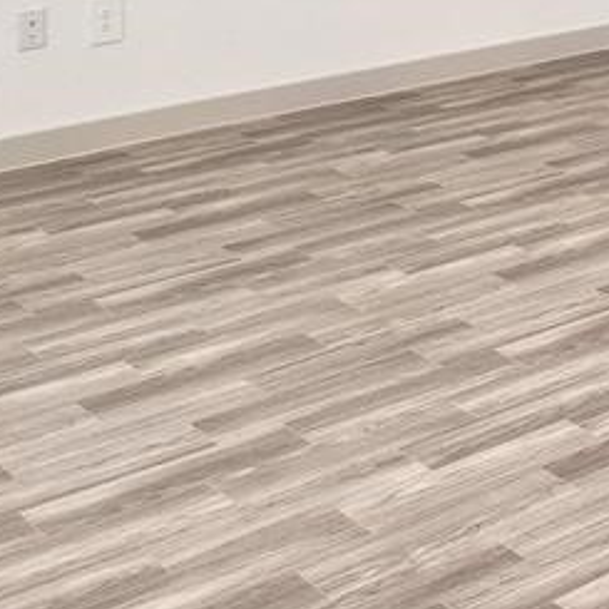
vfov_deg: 18.1
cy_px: -308
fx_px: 1692
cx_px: 1017
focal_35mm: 85
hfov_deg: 17.5
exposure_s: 1/120
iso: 125
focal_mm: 5.4
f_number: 1.8
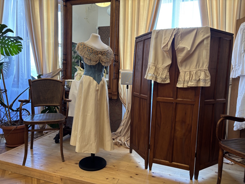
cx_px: 122
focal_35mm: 26
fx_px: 184
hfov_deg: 67.3
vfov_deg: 53.1
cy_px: 92
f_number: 1.6
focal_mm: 5.96
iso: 160
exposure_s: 1/50
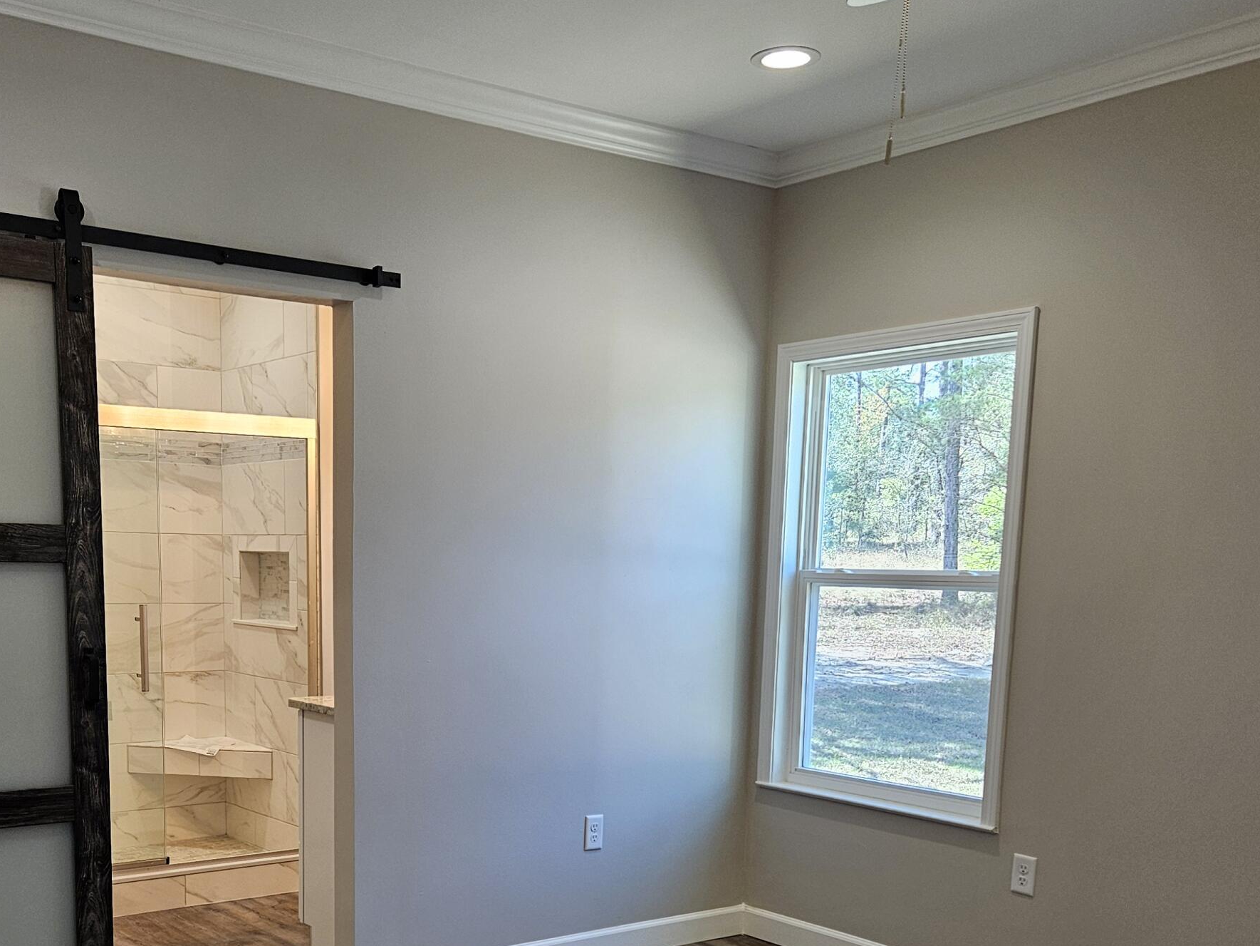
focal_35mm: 39
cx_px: 484
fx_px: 1420
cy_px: 776
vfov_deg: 35.5
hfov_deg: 47.5
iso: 100
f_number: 1.8
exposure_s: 1/120
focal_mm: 5.4
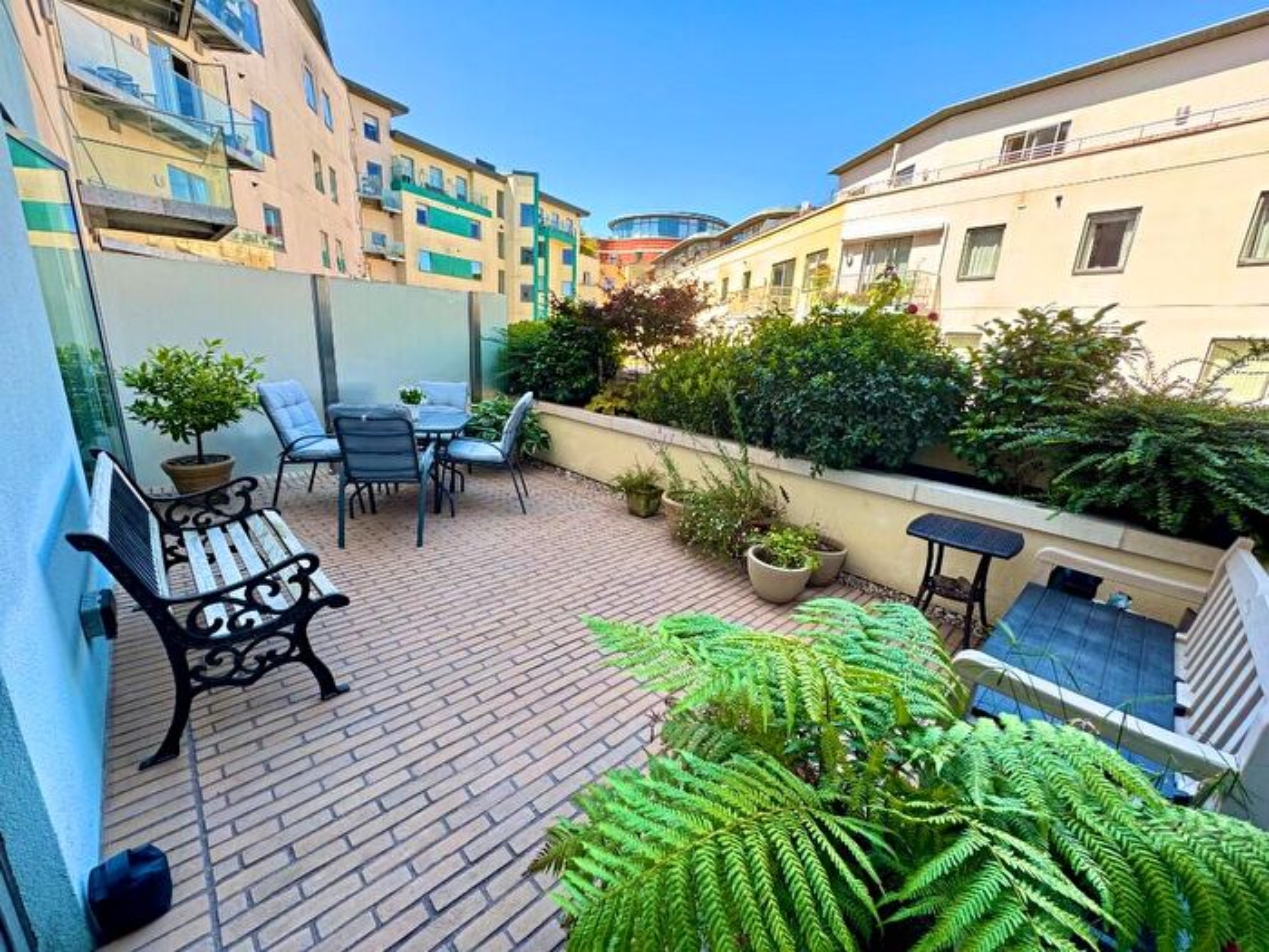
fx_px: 513
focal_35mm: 14
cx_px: 634
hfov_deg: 102.1
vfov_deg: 85.7
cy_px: 476
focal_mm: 2.22
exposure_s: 1/118
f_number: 2.2
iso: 40
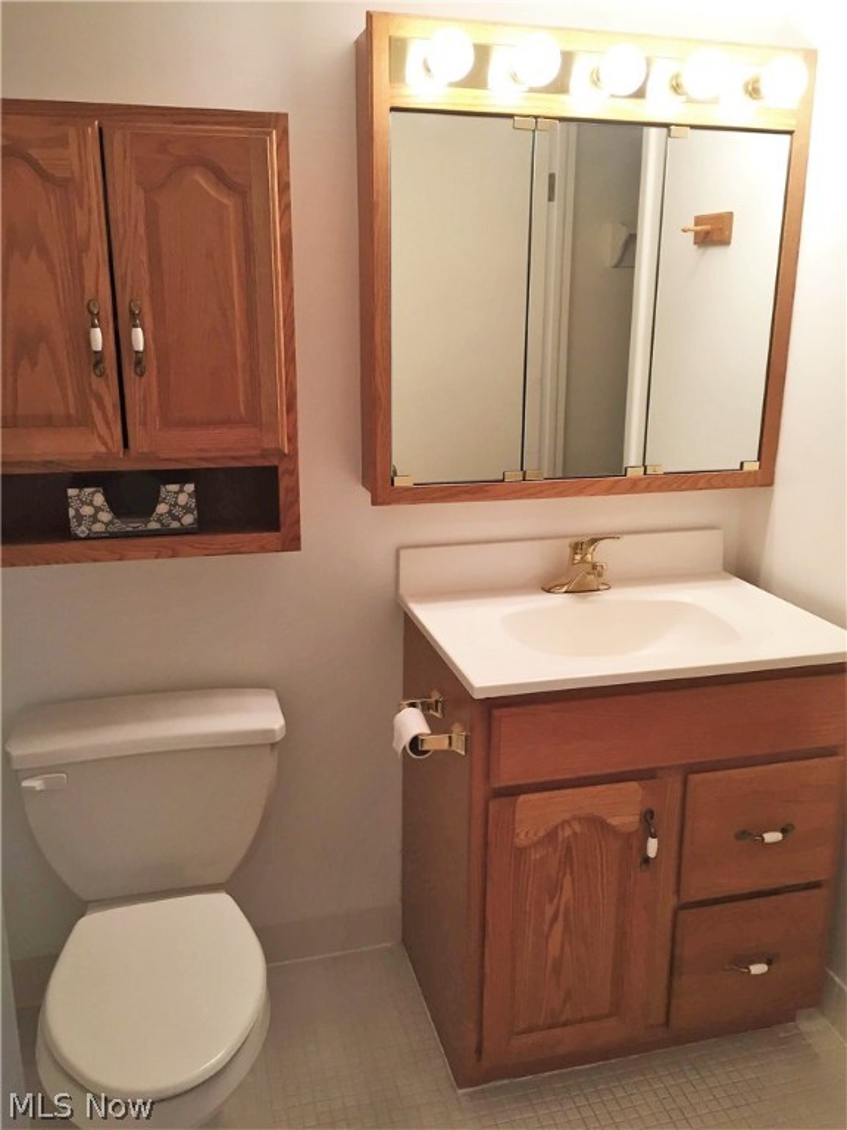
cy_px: 565
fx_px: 946
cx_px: 424
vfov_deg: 61.7
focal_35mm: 29
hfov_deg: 48.2
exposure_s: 1/30
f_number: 2.2
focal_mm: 4.15
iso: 64
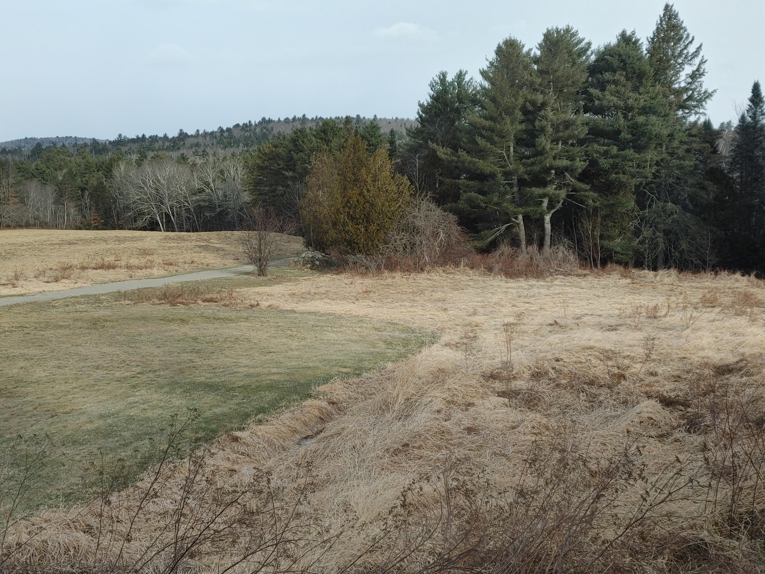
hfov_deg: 42.9
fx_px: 972
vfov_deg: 32.9
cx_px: 382
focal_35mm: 44
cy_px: 287
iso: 50
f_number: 1.8
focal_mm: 5.58
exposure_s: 1/543
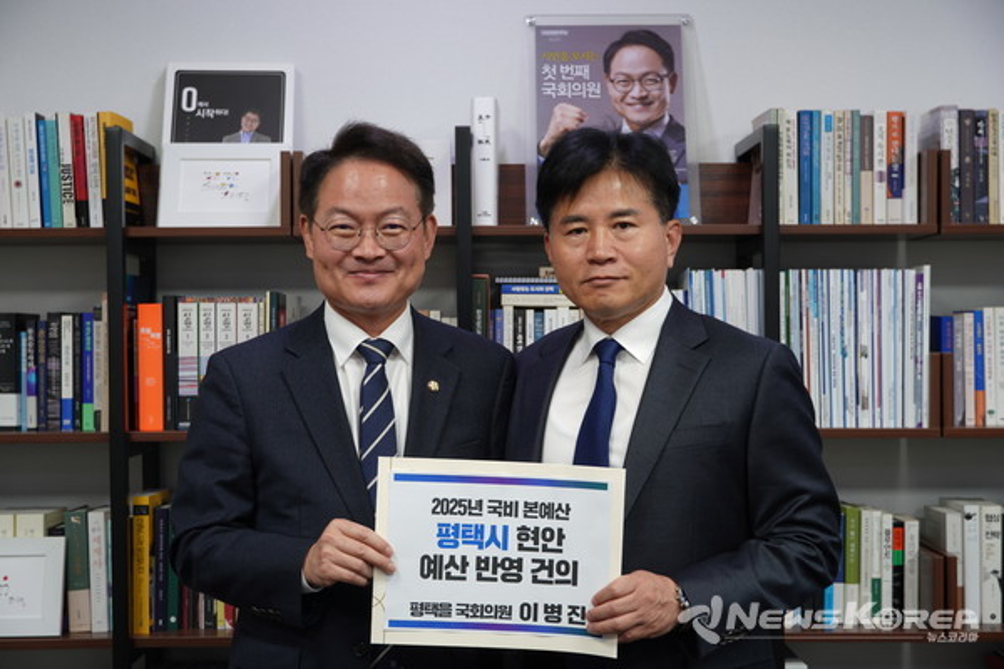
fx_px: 1590
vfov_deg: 23.8
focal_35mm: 57
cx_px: 502
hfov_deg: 35.1
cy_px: 334
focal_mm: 38
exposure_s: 1/8
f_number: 4.5
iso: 80
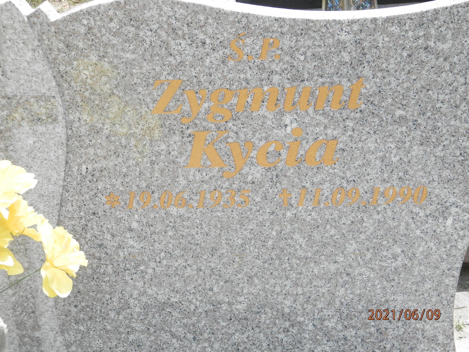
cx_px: 234
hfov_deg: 23.8
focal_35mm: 82
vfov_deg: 18.0
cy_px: 176
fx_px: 1111
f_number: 4.2
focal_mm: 14.6
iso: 100
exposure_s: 1/160
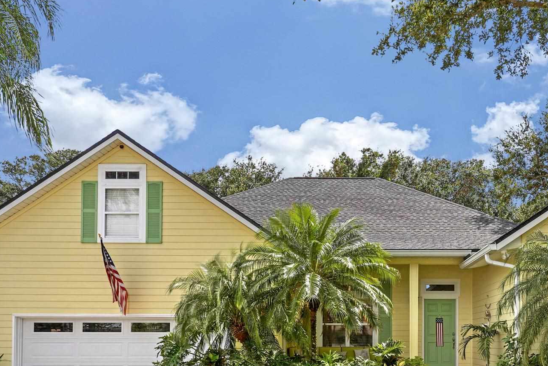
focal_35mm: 33
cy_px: 330
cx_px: 357
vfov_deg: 37.4
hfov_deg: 56.2
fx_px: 502
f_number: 16
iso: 100
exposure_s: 1/10
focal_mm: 17
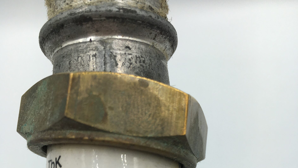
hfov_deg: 47.4
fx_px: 340
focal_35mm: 43
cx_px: 147
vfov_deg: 25.5
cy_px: 190
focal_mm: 4.15
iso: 25
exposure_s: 1/407
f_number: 2.2
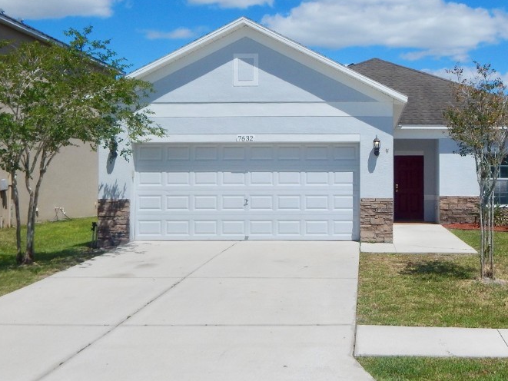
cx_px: 360
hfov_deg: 38.9
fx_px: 705
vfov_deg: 30.2
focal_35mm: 48
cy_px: 167
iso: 125
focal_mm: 5.6
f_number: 6.5
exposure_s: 1/1250
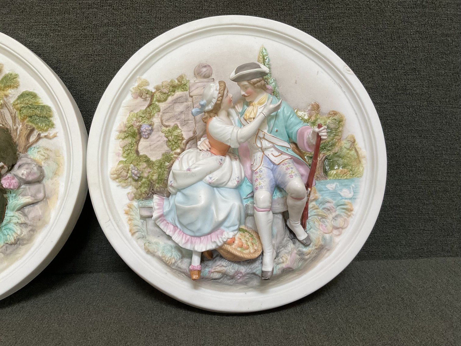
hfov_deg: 61.7
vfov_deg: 48.2
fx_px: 386
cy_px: 173
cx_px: 230
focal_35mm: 29
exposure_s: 1/60
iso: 80
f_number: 1.8
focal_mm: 3
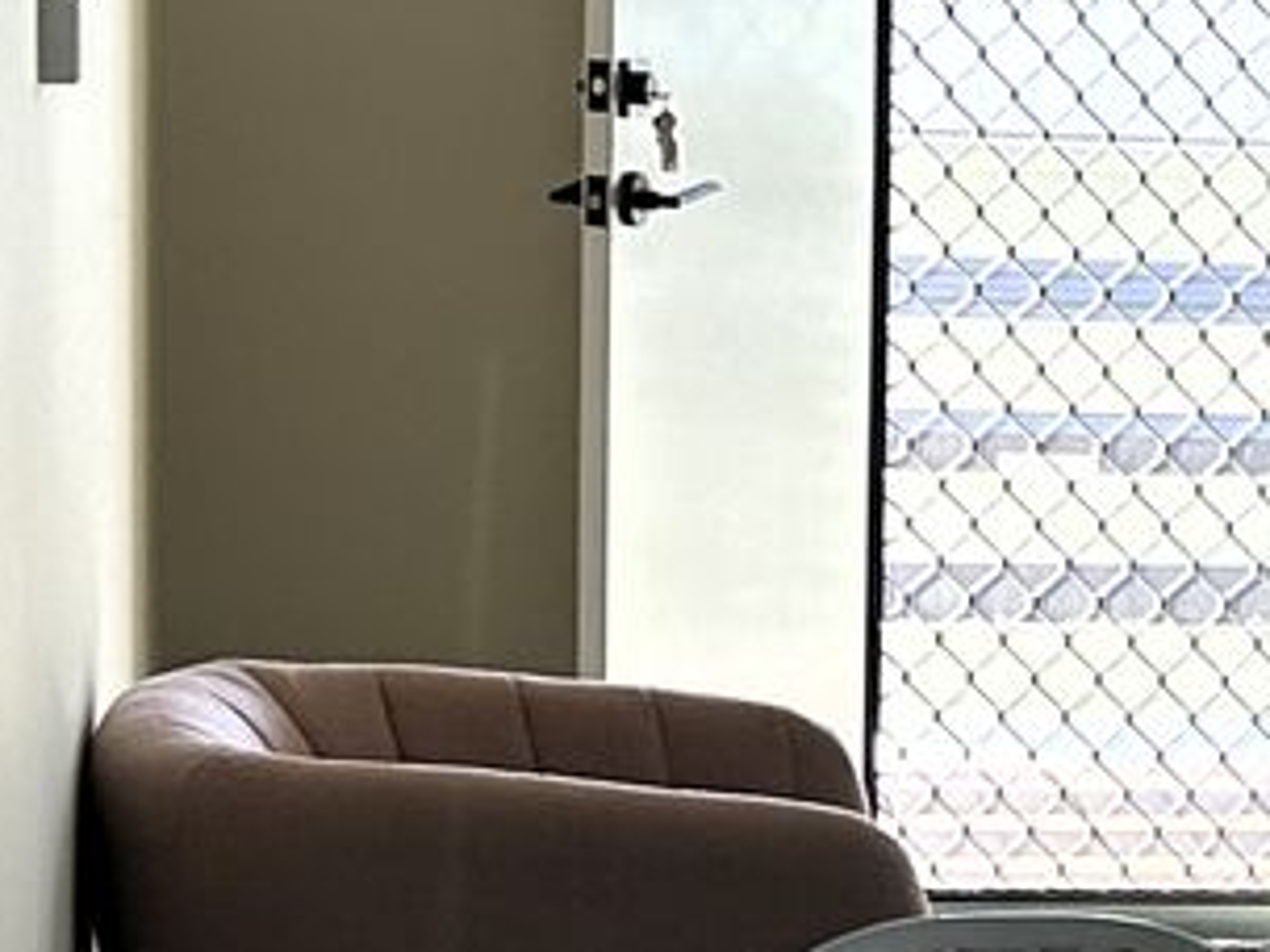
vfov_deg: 9.2
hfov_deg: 11.9
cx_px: 1709
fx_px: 5907
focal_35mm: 161
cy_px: 564
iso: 64
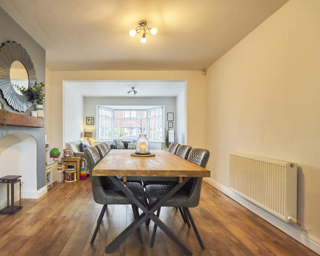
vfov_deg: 70.9
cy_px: 131
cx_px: 125
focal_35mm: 19
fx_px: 180
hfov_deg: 82.1
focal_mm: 16
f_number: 4.5
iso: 2500
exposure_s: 1/250
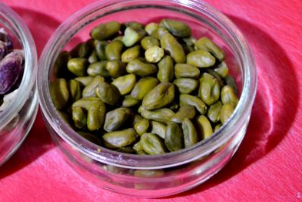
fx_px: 654
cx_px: 58
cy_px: 94
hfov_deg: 25.5
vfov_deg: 17.5
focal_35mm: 78
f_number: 4.8
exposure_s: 1/25
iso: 3200
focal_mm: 32
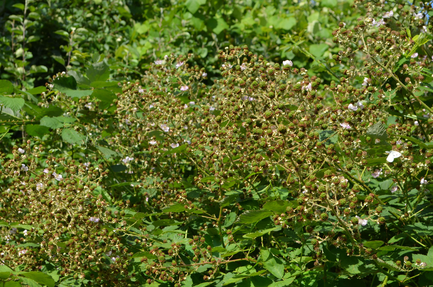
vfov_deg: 16.5
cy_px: 144
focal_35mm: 82
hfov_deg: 24.7
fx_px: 990
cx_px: 216
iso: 140
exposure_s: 1/250
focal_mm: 55
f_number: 8
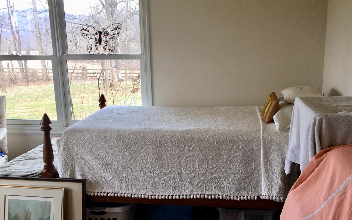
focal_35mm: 37
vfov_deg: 34.4
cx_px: 184
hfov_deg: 52.7
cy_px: 121
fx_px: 355
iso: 25
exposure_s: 1/60
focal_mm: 4.15
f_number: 2.2
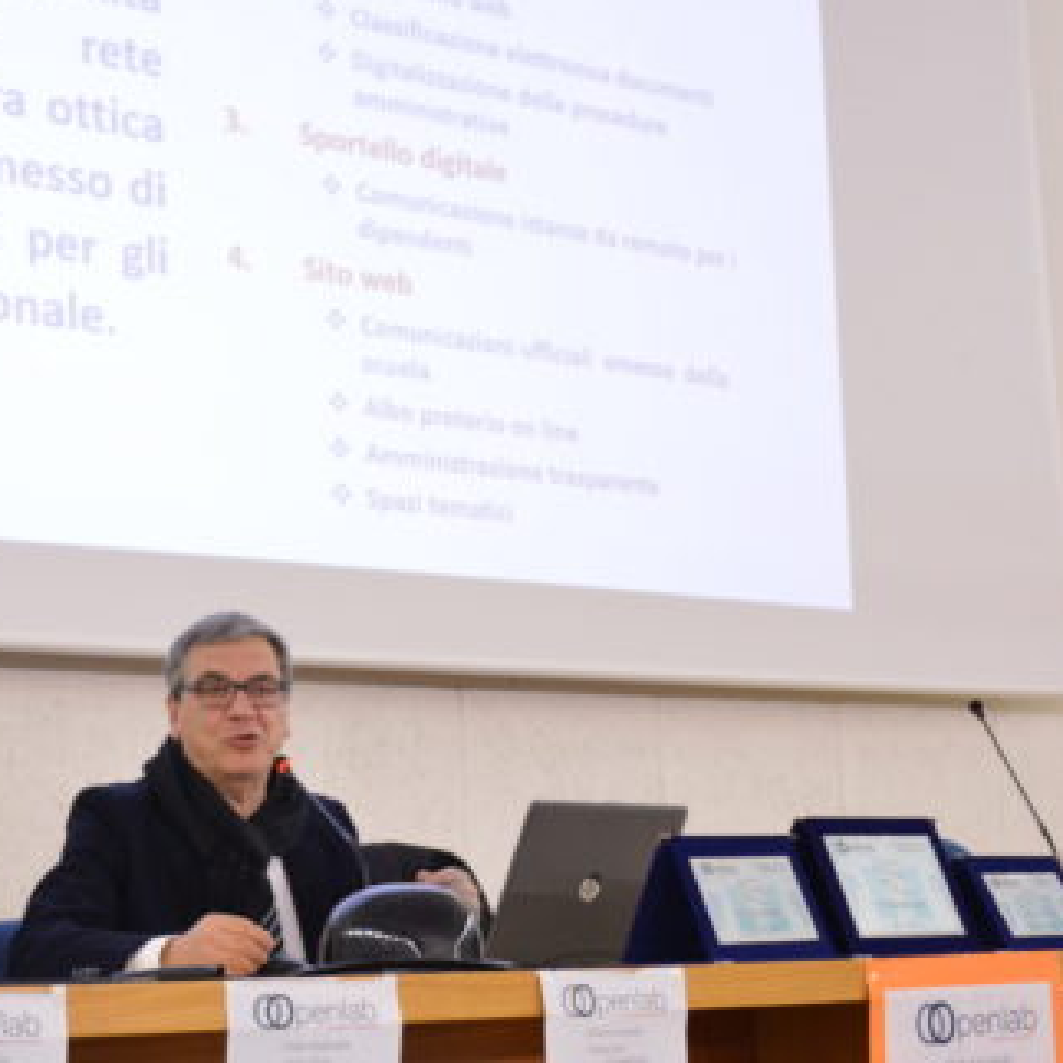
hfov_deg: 24.1
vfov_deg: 24.2
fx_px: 2465
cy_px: 747
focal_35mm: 71
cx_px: 293
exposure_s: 1/30
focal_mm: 25
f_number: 4.5
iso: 1600
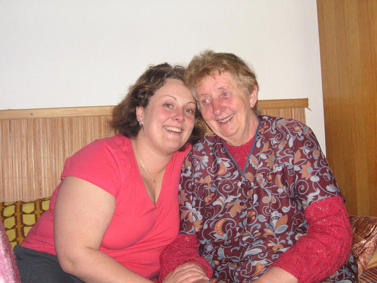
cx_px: 188
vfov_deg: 29.1
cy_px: 142
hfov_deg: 38.2
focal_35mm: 50
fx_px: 545
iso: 160
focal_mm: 8.4
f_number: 3.4
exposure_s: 1/45
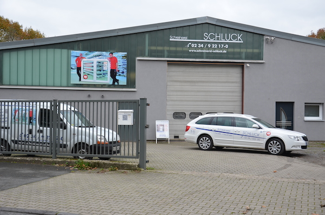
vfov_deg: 27.9
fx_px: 432
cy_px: 108
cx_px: 162
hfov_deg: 41.2
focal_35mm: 48
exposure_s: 1/160
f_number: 6.3
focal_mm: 32
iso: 200
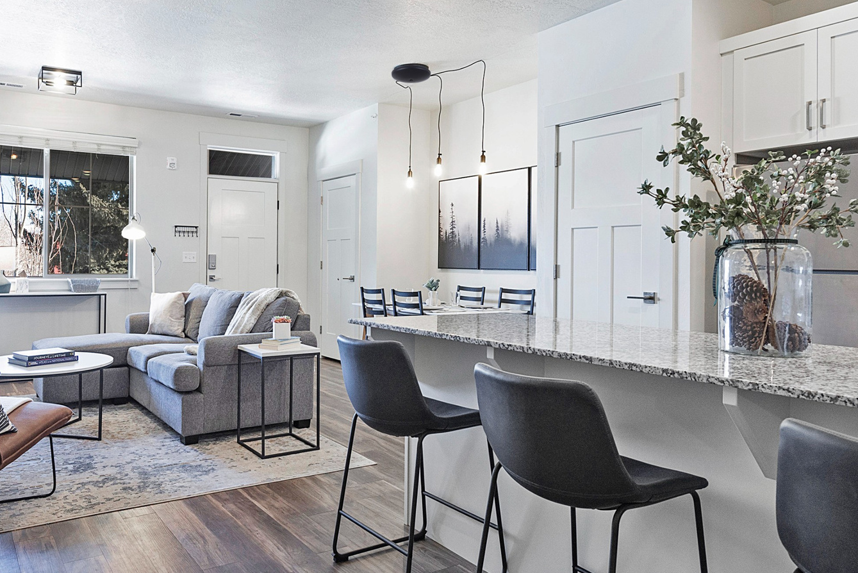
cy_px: 296
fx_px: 620
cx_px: 338
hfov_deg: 68.6
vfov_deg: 49.6
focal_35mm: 26
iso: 500
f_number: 7.1
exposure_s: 1/15
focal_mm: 17
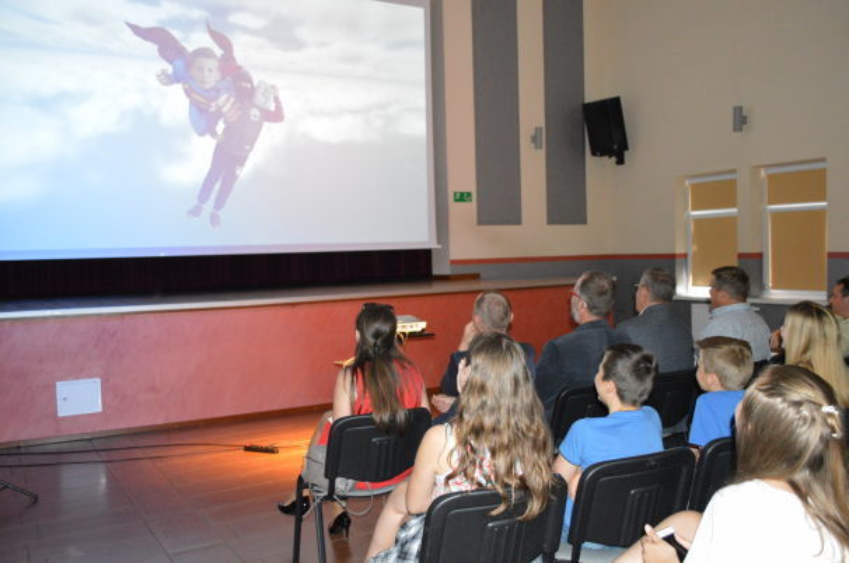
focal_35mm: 33
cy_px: 282
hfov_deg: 57.3
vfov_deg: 39.8
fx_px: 777
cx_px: 424
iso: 3200
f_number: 3.8
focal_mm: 22
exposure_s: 1/60
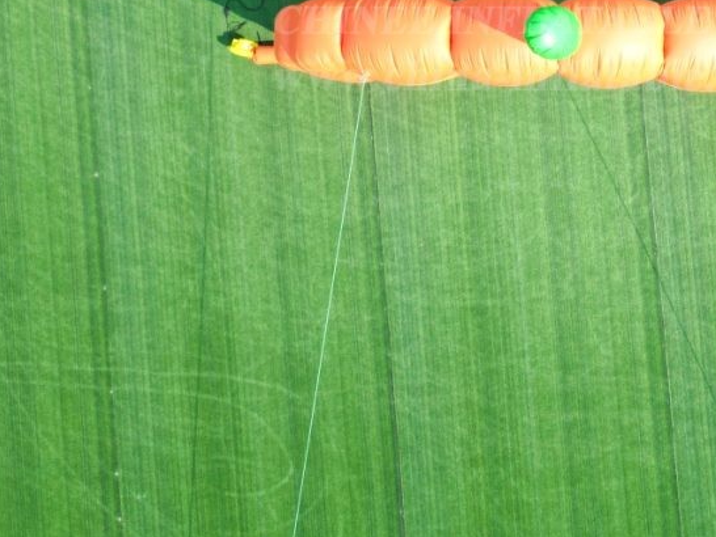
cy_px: 48
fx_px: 931
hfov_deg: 40.8
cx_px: 540
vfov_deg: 30.7
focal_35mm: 45
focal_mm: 6.72
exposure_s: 1/1500
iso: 100
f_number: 1.7
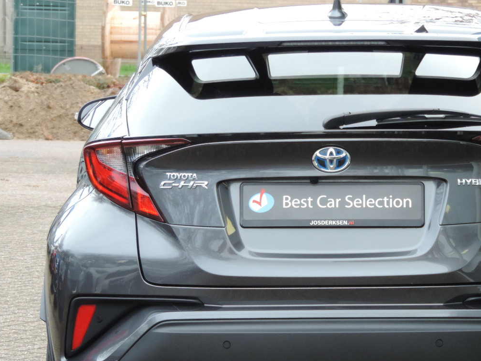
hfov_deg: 10.2
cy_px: 227
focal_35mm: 194
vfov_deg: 7.7
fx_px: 2696
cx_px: 325
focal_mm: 24
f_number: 4.3
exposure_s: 1/30
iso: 450
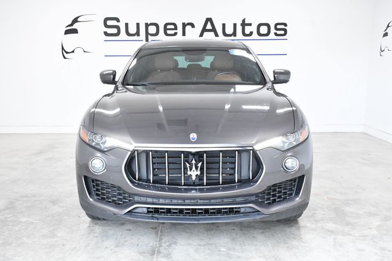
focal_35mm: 39
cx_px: 196
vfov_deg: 34.2
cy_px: 130
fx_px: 424
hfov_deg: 49.6
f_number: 8
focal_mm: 26
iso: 2500
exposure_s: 1/250
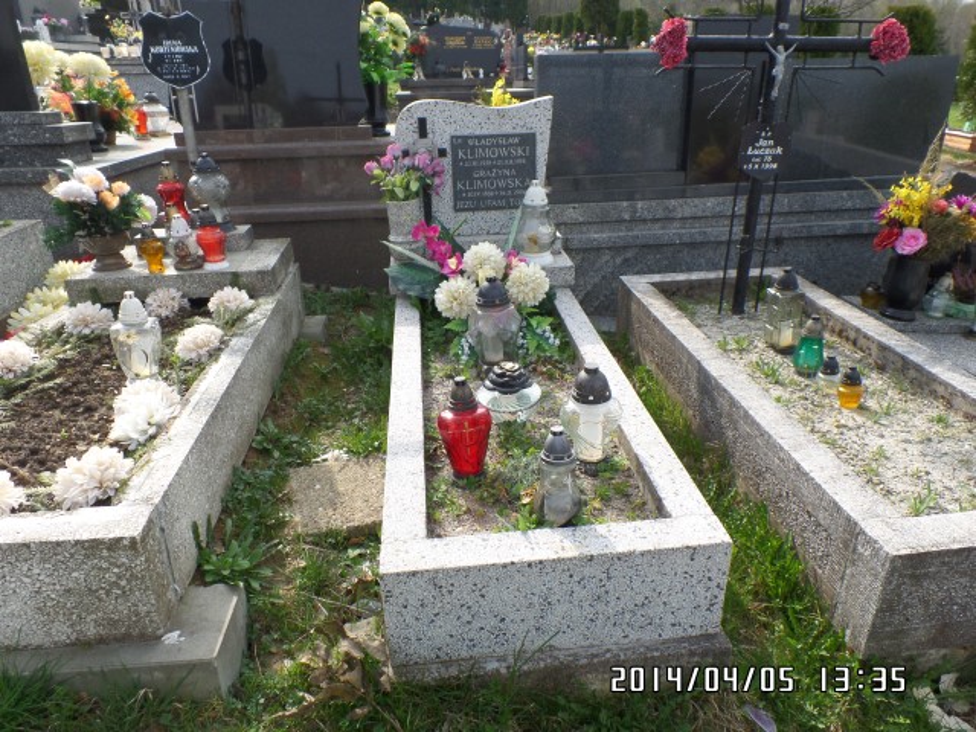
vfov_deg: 58.9
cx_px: 488
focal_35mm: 23
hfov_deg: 73.9
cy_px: 366
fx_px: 648
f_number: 3.5
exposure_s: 1/500
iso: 100
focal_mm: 4.1
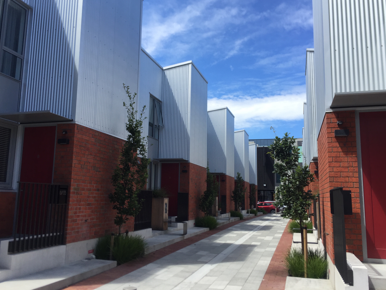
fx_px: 335
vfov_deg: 46.8
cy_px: 144
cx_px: 191
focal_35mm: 30
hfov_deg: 60.0
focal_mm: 4.15
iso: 32
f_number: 2.2
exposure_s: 1/1464
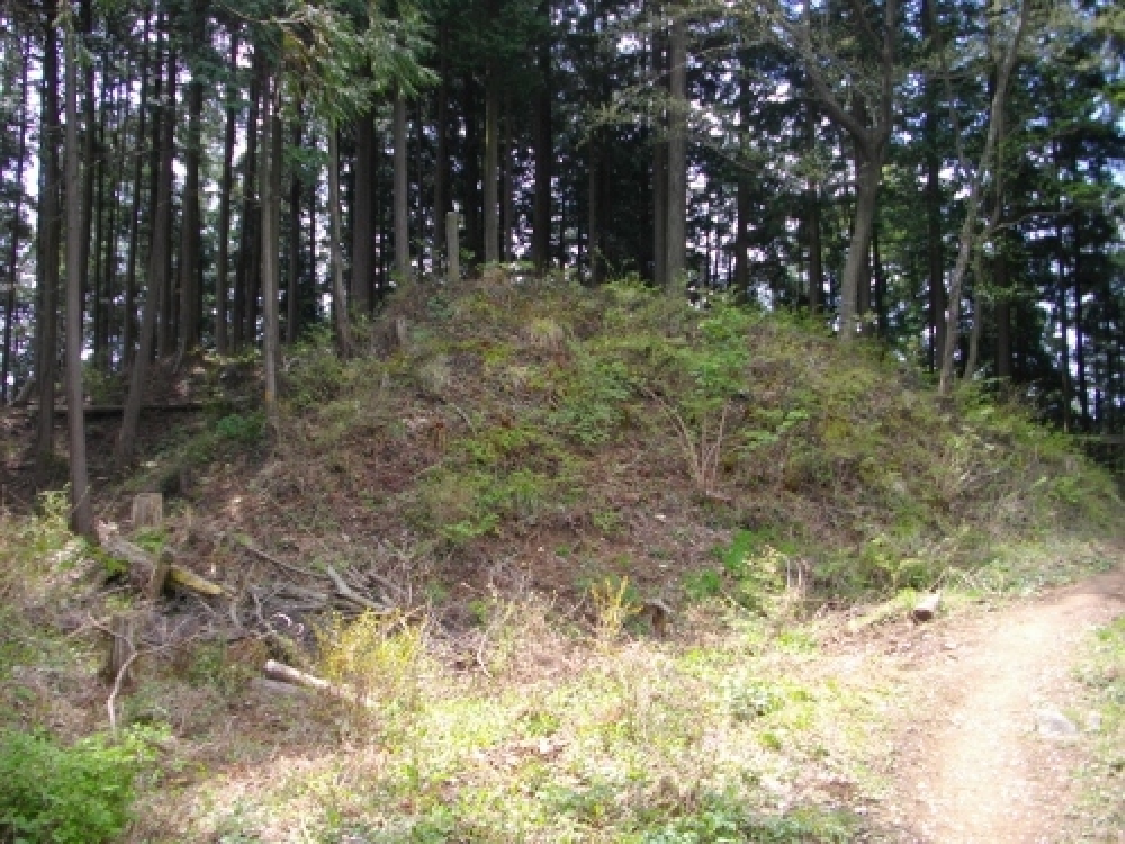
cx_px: 562
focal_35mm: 32
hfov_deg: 56.8
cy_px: 422
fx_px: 1040
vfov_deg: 44.2
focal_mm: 5.7
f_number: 2.9
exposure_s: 1/200
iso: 100
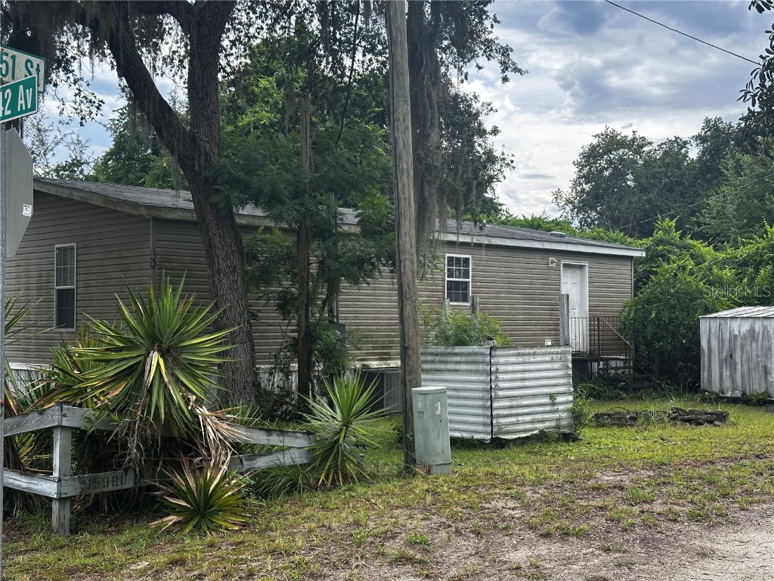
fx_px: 1073
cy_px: 290
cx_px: 387
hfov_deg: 39.7
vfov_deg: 30.3
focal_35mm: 48
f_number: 1.78
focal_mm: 6.86
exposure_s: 1/1323
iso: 64
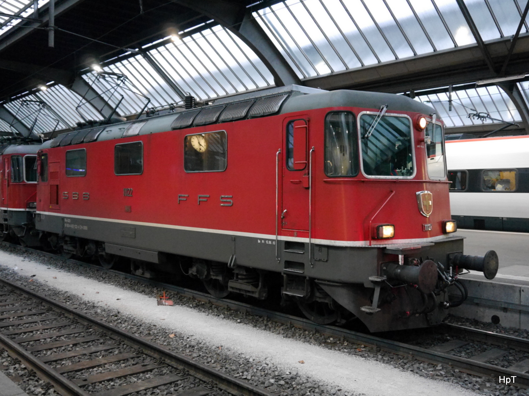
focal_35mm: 36
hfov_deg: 51.4
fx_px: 550
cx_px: 264
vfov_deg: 39.7
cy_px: 198
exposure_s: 1/50
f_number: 4.1
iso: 3200
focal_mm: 18
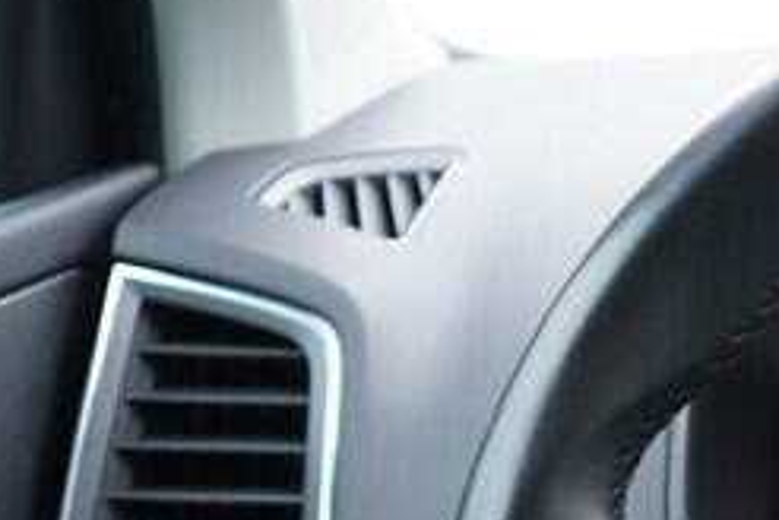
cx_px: 1349
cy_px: 756
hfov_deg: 12.6
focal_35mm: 150
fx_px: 3246
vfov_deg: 8.9
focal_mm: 24
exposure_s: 1/40
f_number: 2.8
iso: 320
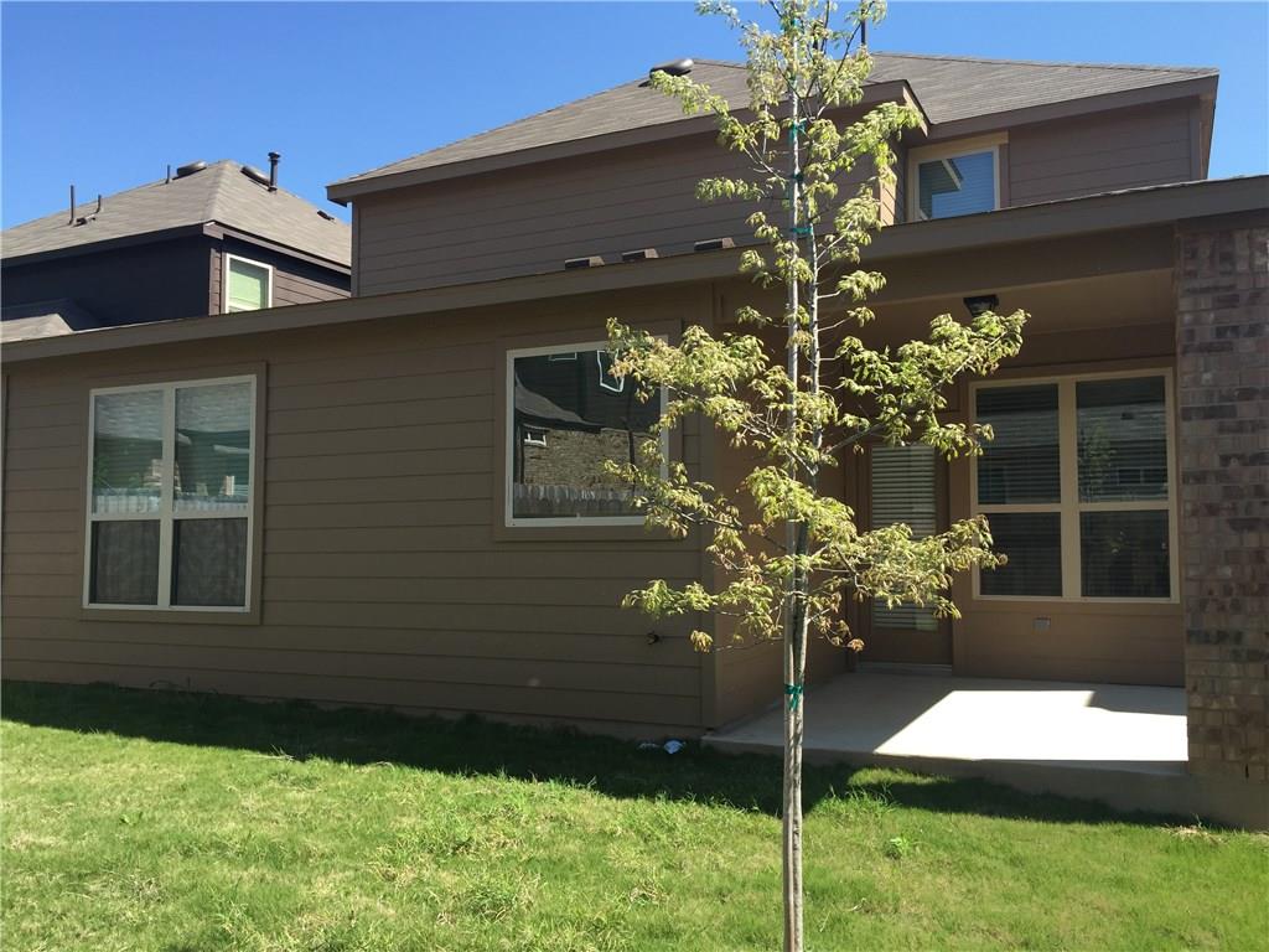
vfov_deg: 48.2
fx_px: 1063
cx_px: 634
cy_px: 476
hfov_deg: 61.7
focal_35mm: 29
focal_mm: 4.15
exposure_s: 1/842
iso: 32
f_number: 2.2
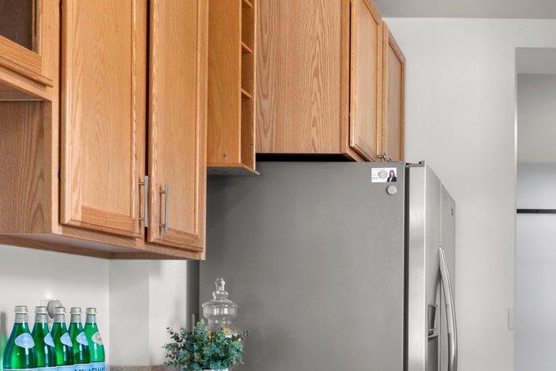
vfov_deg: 26.9
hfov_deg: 36.4
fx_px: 757
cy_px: 308
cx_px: 554
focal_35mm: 49
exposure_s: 1/1.43
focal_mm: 16
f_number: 8
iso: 100
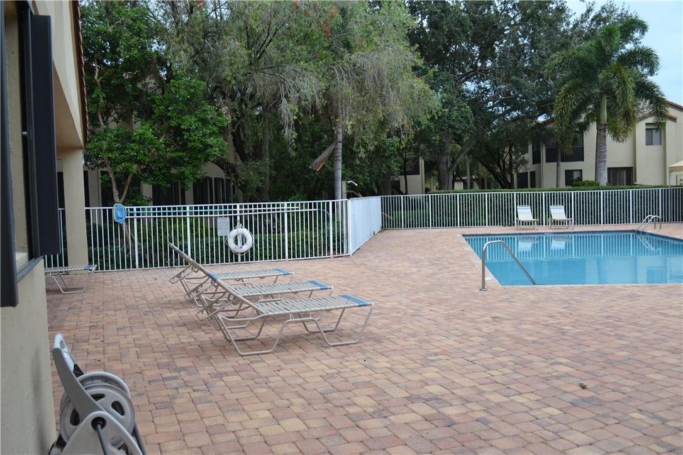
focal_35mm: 30
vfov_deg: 43.6
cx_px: 342
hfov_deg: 61.9
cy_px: 228
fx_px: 569
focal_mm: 20
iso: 100
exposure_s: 1/125
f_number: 5.6
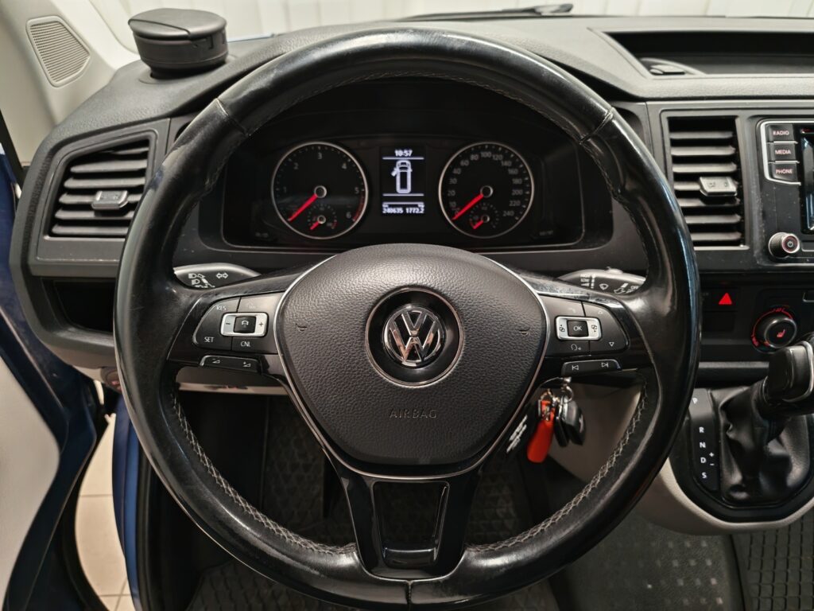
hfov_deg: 73.9
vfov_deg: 58.9
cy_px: 306
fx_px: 541
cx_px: 407
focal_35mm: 23
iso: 400
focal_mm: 5.4
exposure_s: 1/75
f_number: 1.6
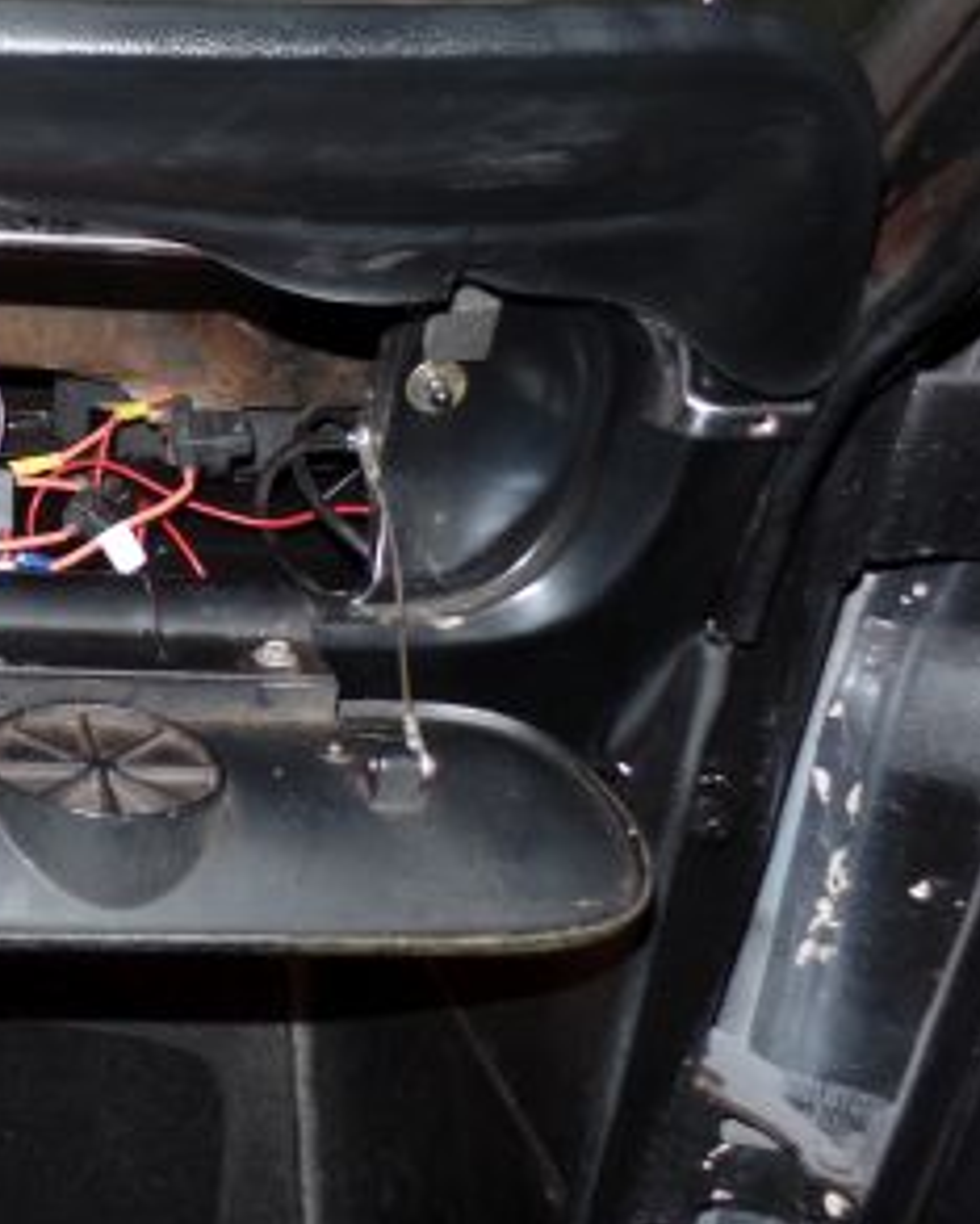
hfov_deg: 28.2
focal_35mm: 46
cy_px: 564
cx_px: -220
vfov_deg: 40.3
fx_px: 1666
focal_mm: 4.1
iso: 100
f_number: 2.8
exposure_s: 1/30
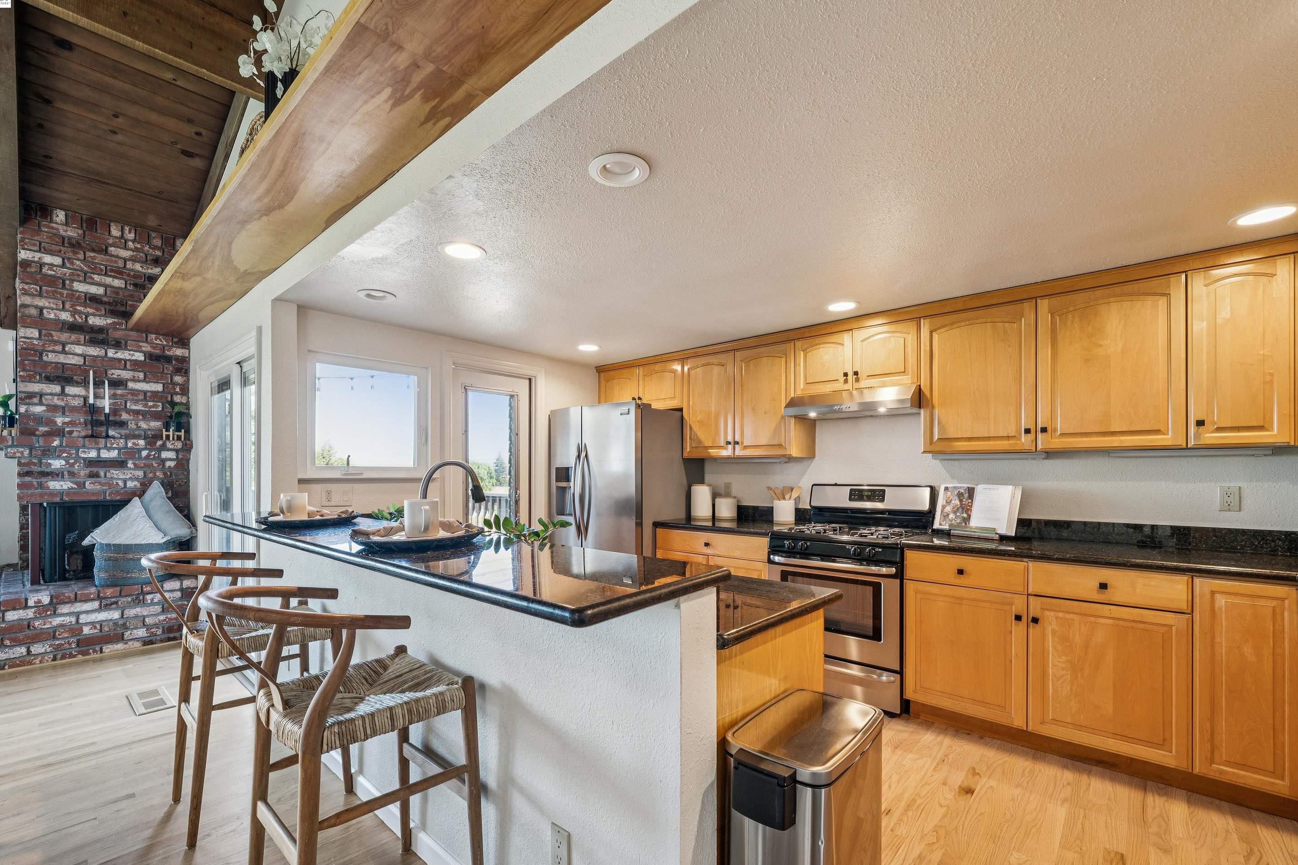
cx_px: 646
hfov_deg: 100.4
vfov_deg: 77.3
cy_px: 453
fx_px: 541
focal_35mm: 15
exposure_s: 1/6
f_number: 9
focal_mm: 14
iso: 250
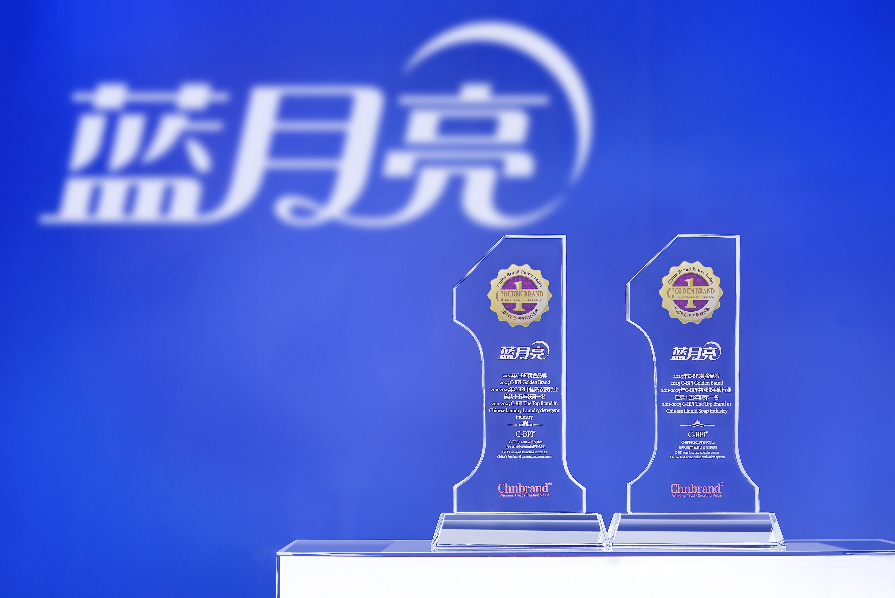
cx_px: 448
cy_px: 299
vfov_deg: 15.2
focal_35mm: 90
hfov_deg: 22.6
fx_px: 2239
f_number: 4
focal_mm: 90
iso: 640
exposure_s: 1/250
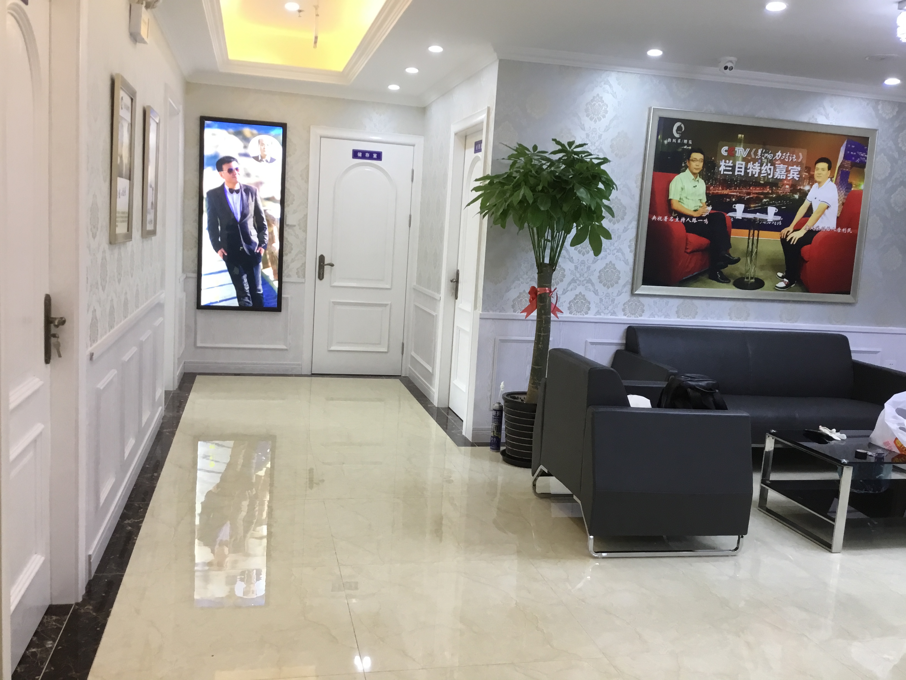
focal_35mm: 31
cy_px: 340
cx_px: 453
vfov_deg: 45.4
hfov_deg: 58.4
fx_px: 811
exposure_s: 1/33
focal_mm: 3.3
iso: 64
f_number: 2.4
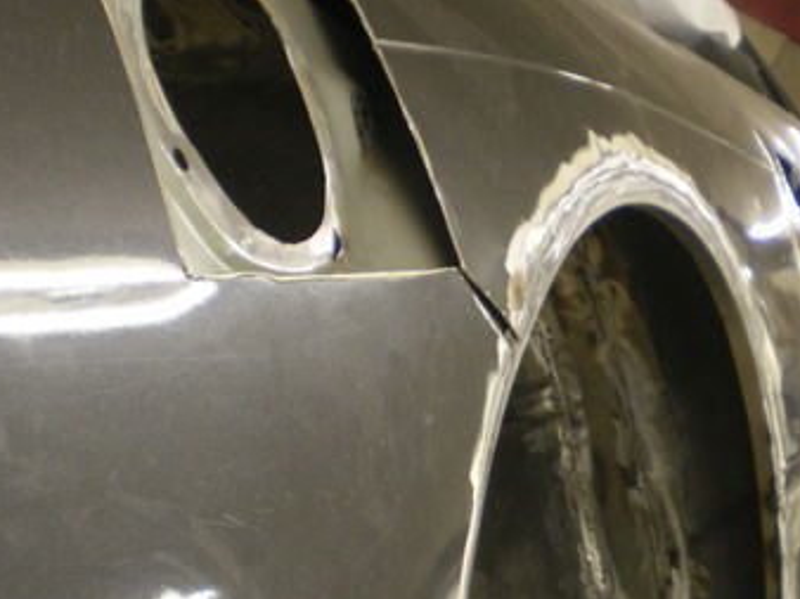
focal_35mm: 72
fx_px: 1663
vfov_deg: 20.3
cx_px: 502
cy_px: 433
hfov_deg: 27.0
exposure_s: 1/30
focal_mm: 6.3
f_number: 3.1
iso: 200
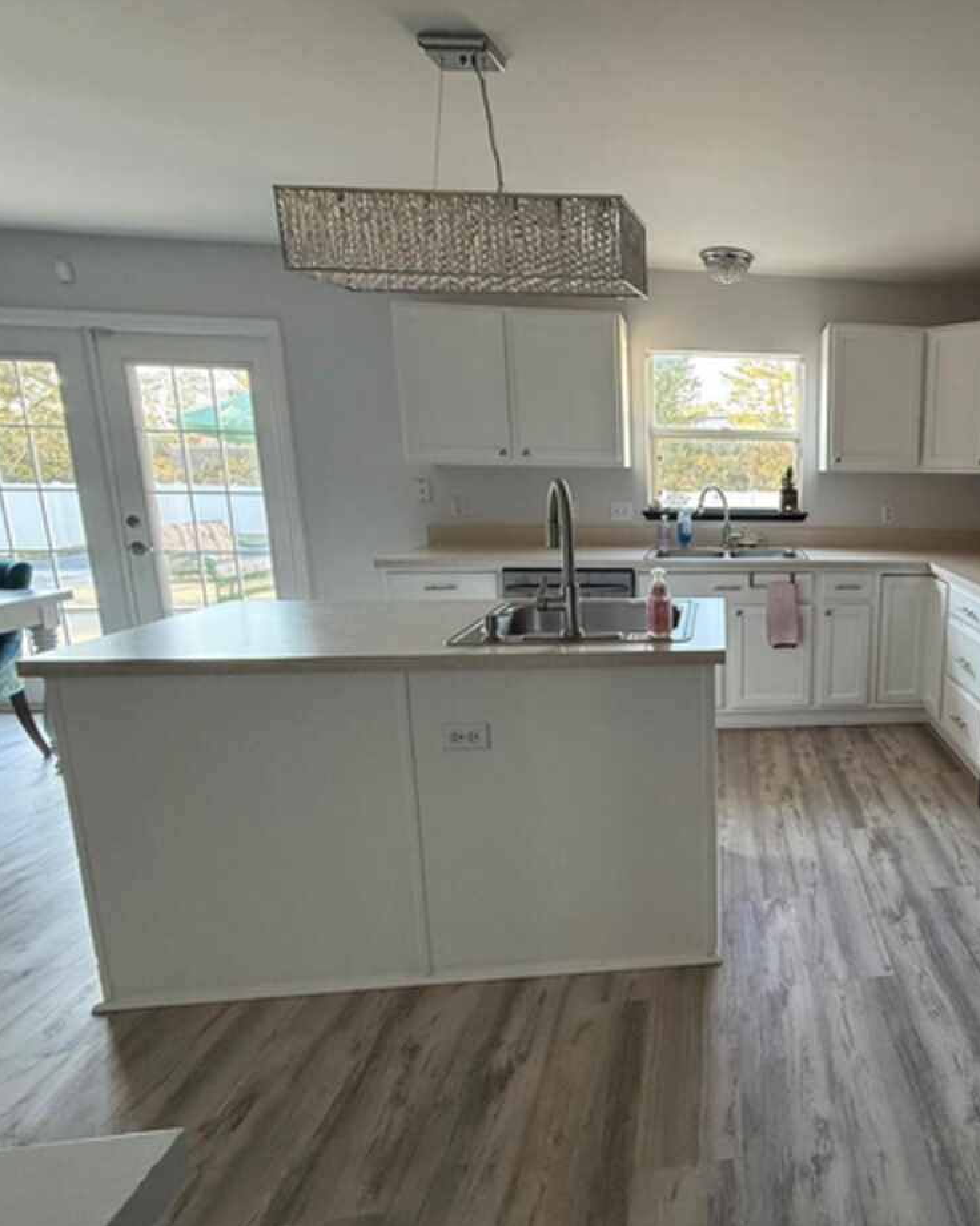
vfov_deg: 83.3
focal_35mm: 19
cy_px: 592
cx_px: 824
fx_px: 689
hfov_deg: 62.8
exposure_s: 1/99
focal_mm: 2.22
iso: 320
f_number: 2.2
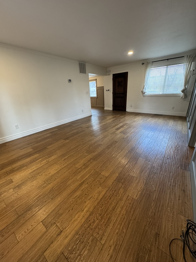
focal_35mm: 14
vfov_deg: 102.1
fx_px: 106
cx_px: 98
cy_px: 131
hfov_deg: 85.7
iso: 320
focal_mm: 2.22
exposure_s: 1/60
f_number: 2.2
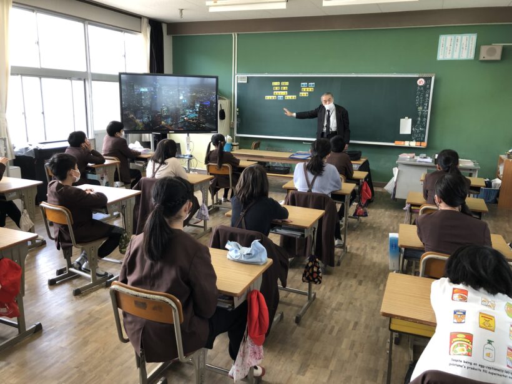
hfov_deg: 63.4
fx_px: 414
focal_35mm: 28
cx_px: 256
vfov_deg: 49.7
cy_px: 192
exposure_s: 1/30
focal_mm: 3.99
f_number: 1.8
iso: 25
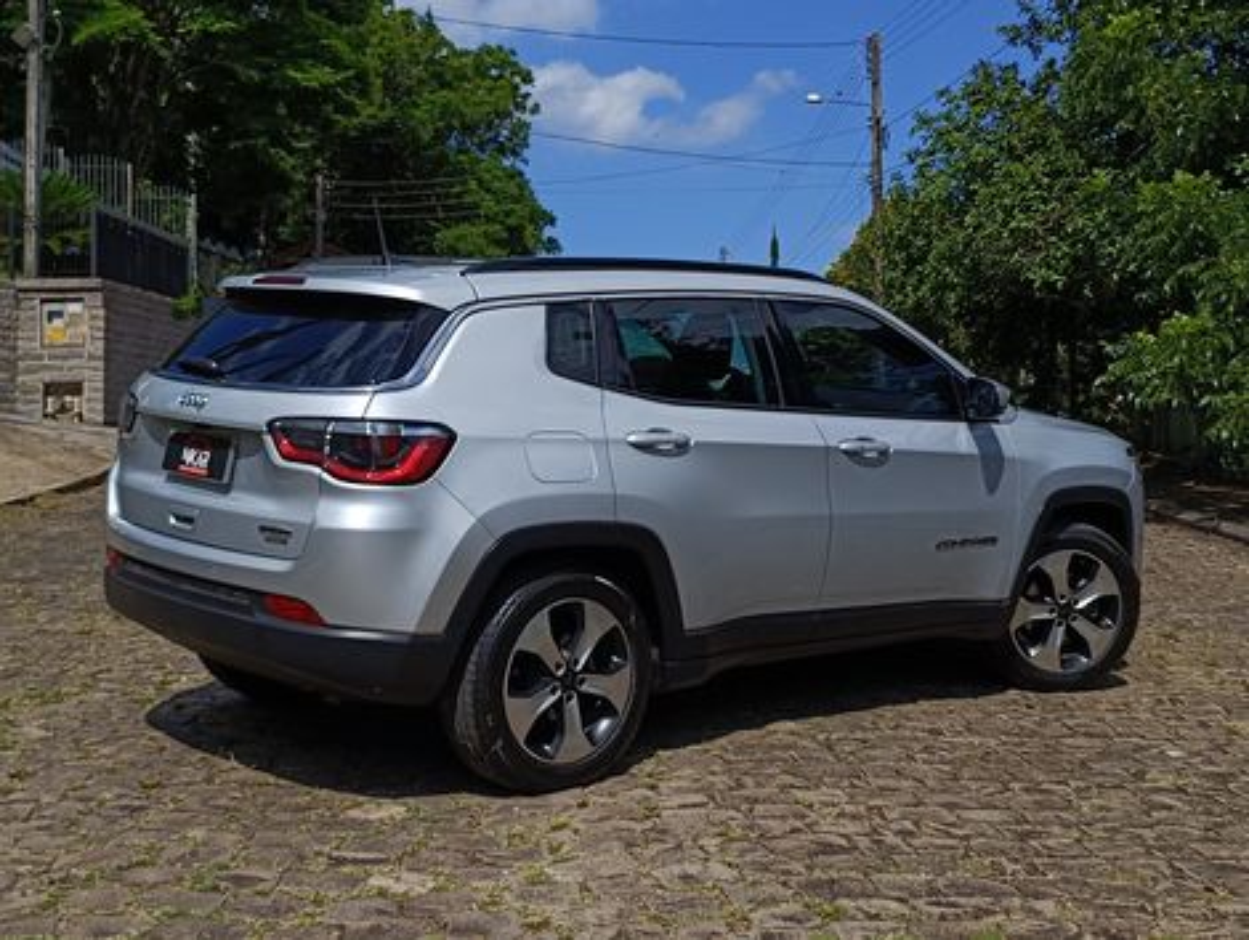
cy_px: 470
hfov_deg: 67.2
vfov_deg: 53.2
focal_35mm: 26
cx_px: 624
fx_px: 940
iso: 50
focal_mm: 4.94
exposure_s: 1/3891
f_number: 1.5
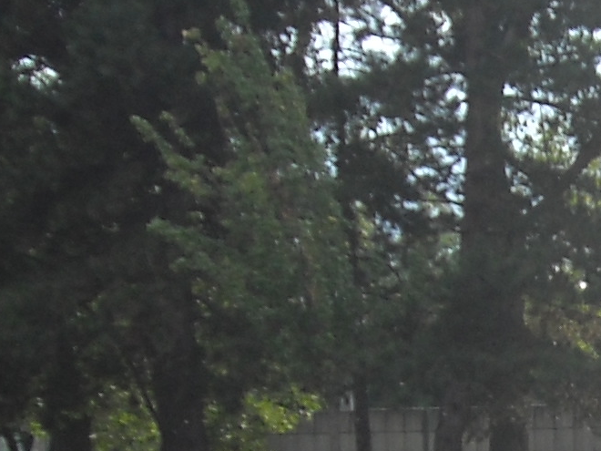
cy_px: 595
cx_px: 876
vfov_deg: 9.0
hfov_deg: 11.6
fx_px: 2830
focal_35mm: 163
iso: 64
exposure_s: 1/129
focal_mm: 5.7
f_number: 5.6
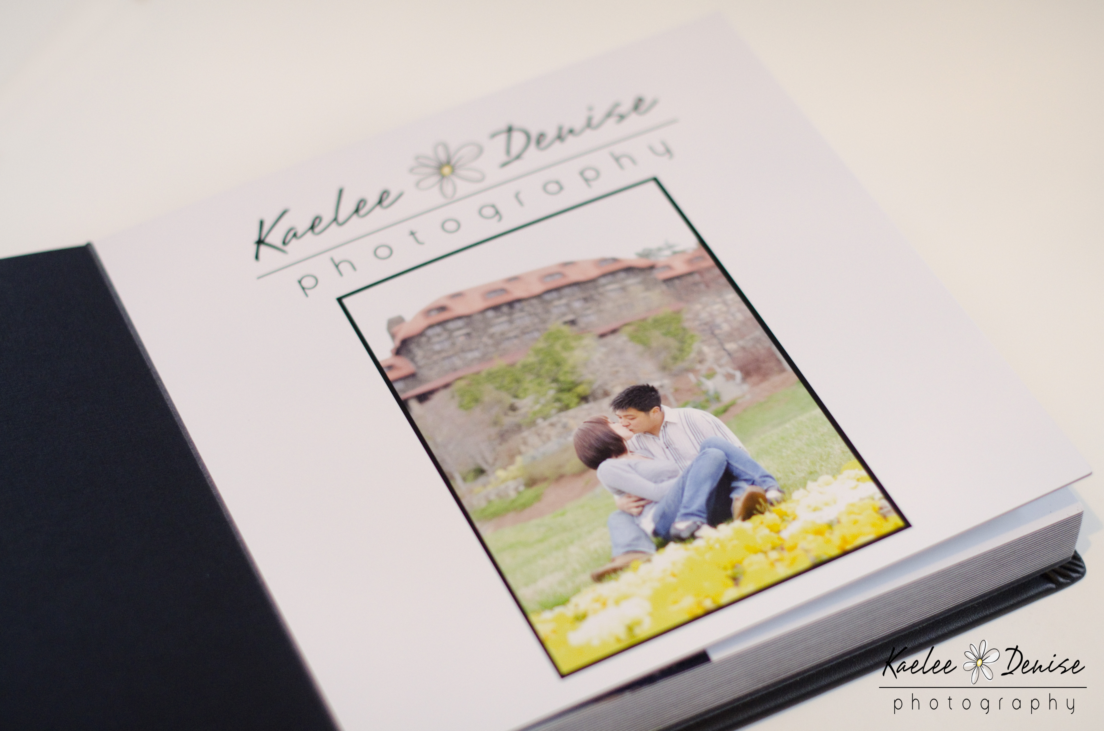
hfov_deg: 27.0
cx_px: 552
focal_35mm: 75
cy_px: 366
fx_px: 2295
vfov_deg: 18.1
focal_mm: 50
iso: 640
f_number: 2
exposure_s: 1/160
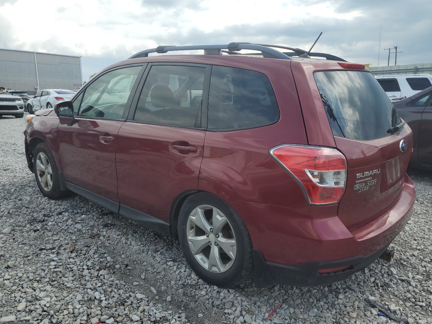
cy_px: 162
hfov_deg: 67.3
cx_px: 216
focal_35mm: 26
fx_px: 324
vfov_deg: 53.1
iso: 50
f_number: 1.5
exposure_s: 1/2500
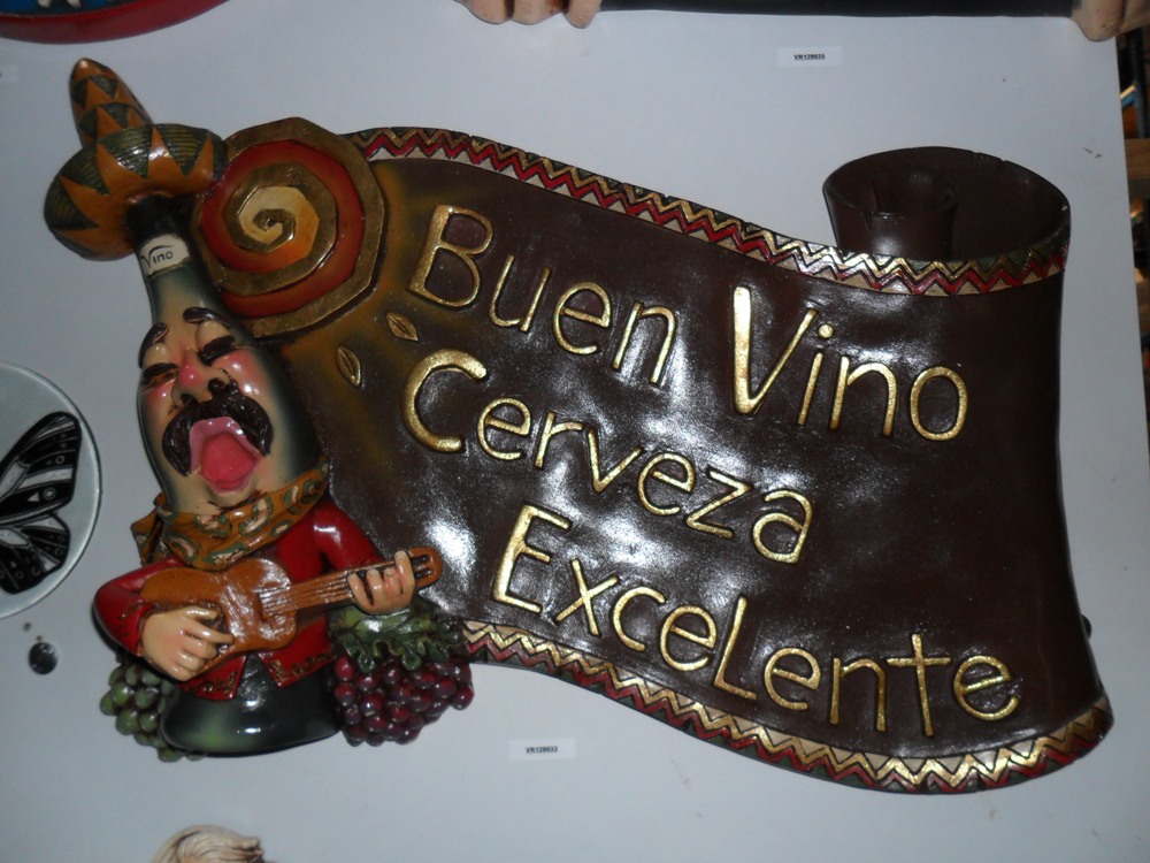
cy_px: 432
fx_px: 897
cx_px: 575
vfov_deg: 51.4
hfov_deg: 65.3
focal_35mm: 27
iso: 100
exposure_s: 1/45
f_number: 8.9
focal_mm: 4.9
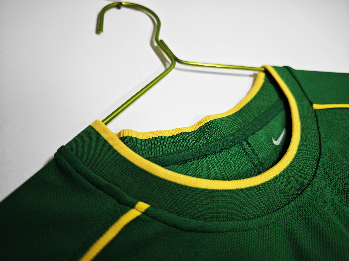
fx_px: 232
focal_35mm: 23
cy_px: 130
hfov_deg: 73.9
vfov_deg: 58.9
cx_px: 174
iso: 113
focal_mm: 8.67
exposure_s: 1/100
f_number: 1.75
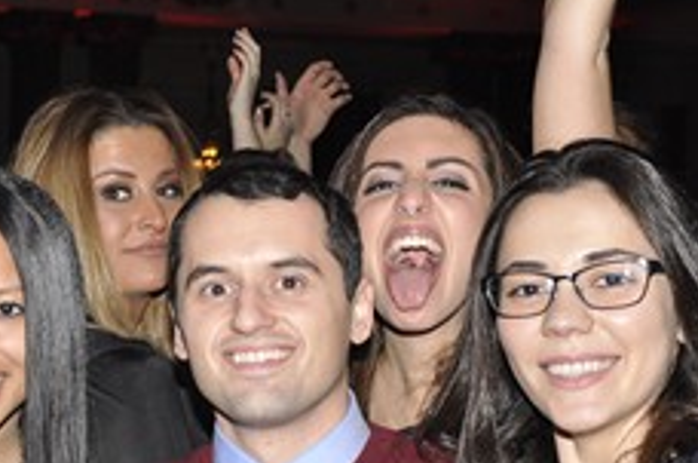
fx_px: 1819
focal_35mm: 94
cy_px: 391
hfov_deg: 21.3
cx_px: 83
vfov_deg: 14.4
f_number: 5
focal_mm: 26
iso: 400
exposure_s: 1/60
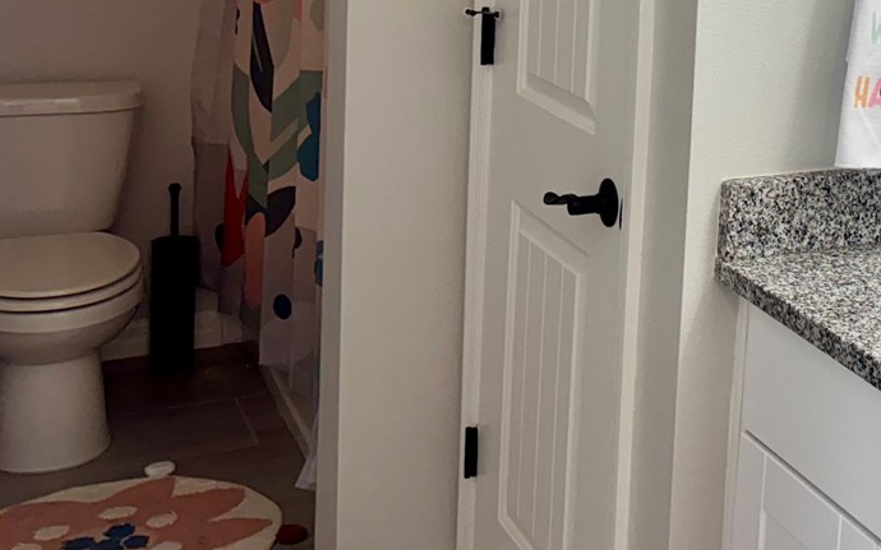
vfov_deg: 21.1
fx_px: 1416
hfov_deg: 30.5
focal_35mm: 59
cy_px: -31
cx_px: 996
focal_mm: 6.76
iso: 125
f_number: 1.78
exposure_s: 1/120
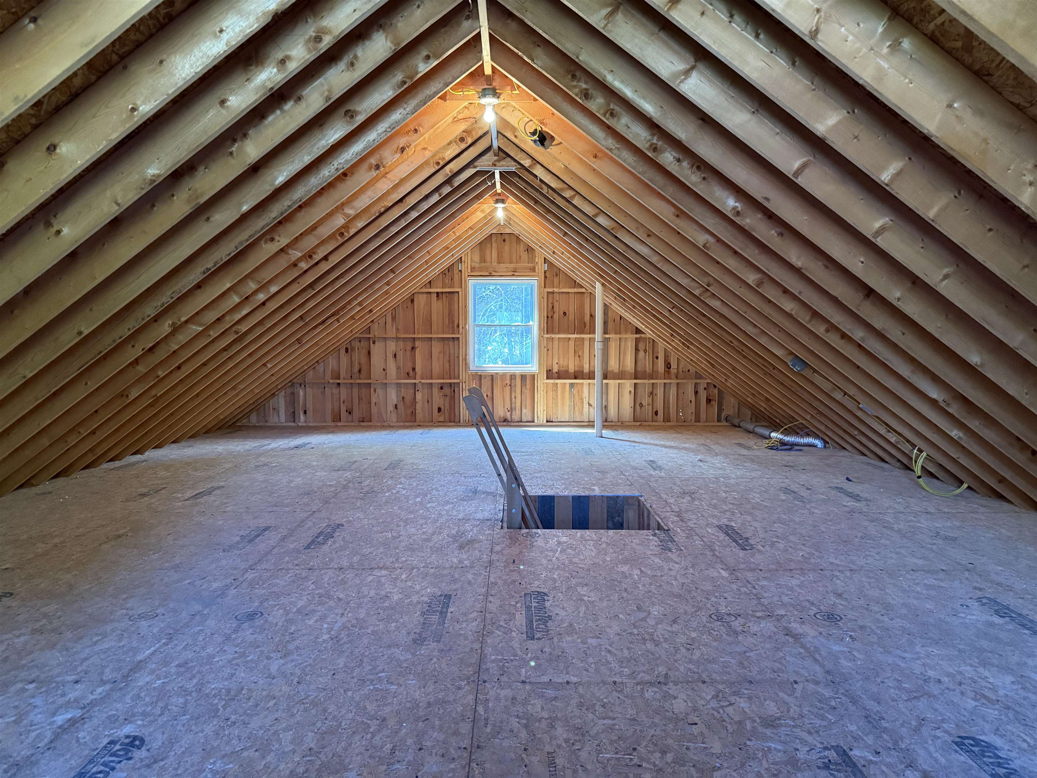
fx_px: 719
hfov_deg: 71.6
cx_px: 518
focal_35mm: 24
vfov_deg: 56.8
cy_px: 389
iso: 640
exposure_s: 1/40
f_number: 1.78
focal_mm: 6.76
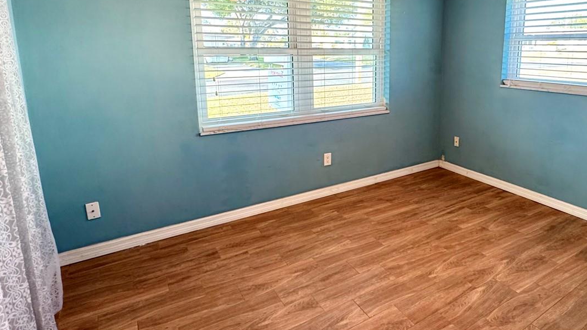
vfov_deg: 48.7
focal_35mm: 23
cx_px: 378
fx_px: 358
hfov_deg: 76.8
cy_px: 112
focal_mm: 2.22
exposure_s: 1/60
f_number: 2.2
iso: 250
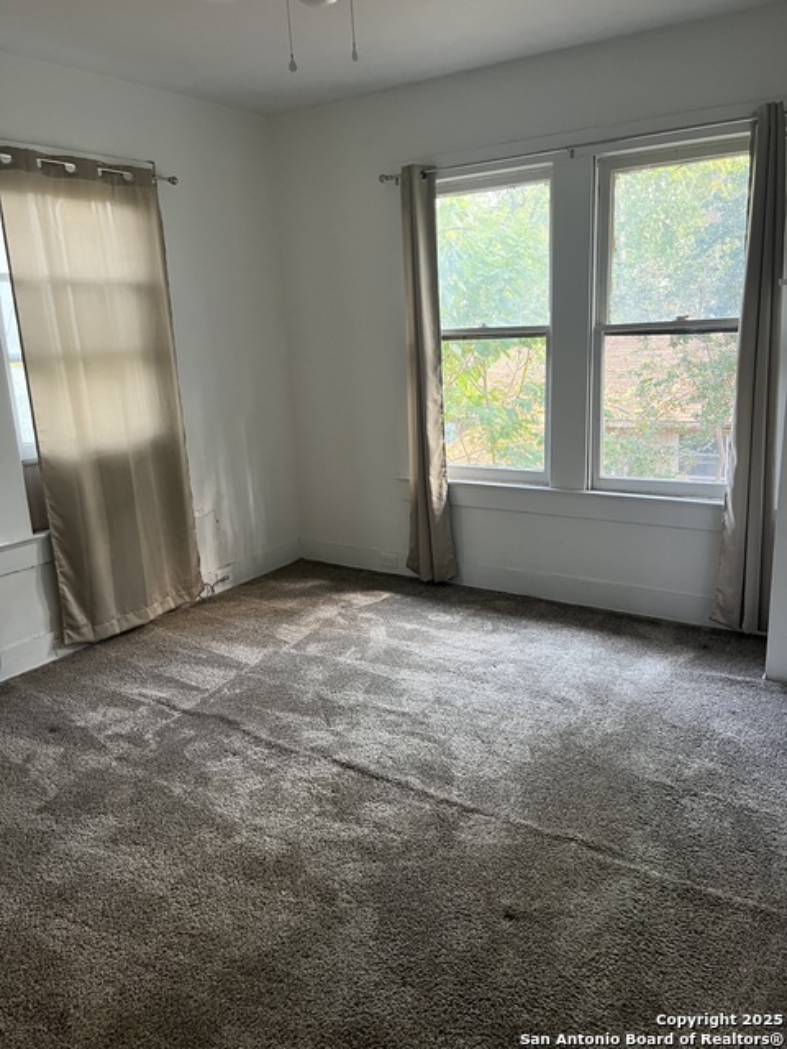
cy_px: 524
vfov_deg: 67.3
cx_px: 394
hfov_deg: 53.1
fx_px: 788
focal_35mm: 26
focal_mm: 5.1
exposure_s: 1/60
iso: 320
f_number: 1.6
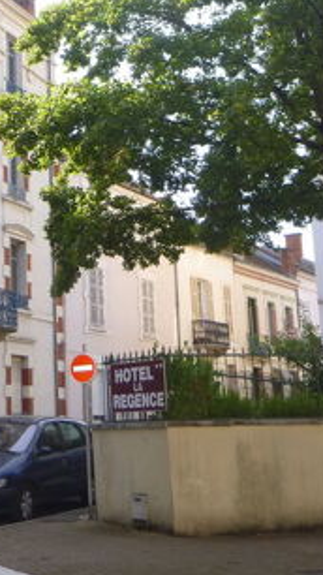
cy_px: 220
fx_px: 868
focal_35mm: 57
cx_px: -58
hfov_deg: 19.9
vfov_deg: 36.4
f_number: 3.1
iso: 100
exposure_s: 1/320
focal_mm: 4.5
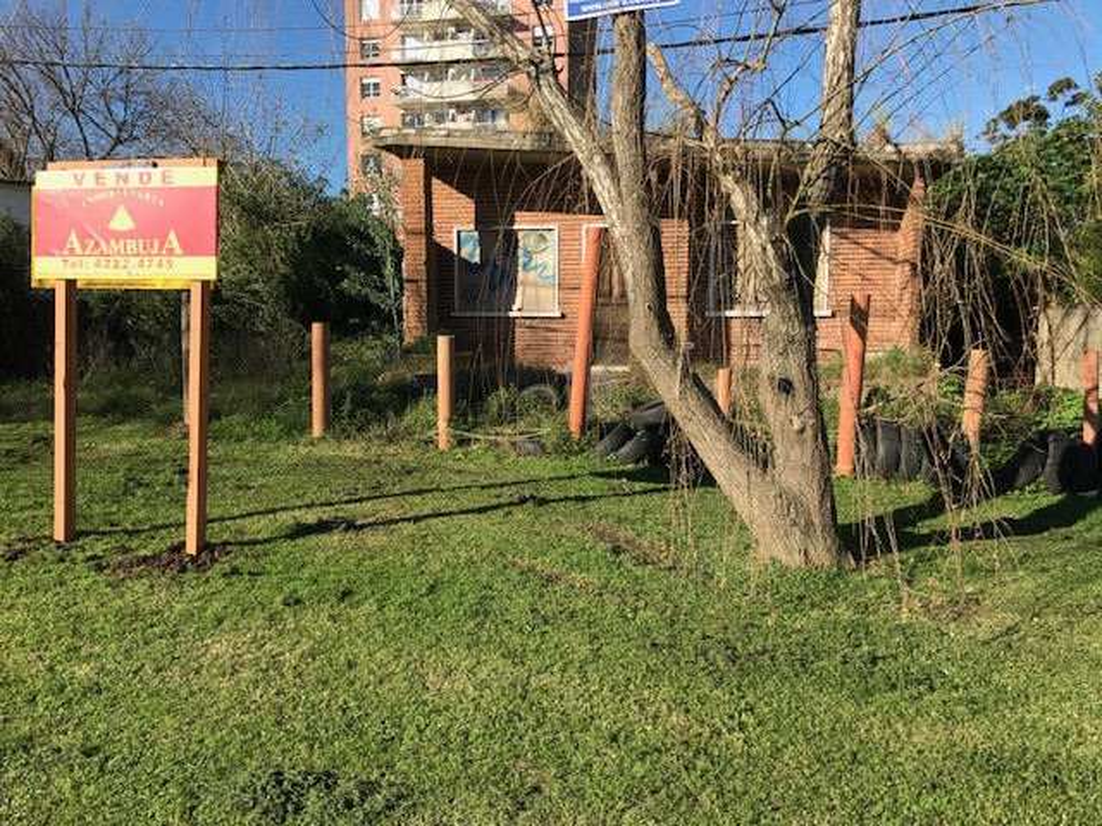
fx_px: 891
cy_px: 413
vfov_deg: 49.7
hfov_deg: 63.4
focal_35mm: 28
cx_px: 551
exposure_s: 1/1408
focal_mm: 3.99
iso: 20
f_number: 1.8
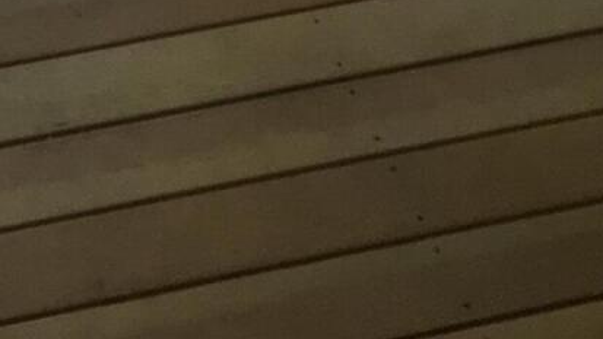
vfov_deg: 6.3
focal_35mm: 153
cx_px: -143
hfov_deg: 13.6
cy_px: -1096
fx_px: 2446
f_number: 2.2
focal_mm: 4.15
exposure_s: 1/30
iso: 50
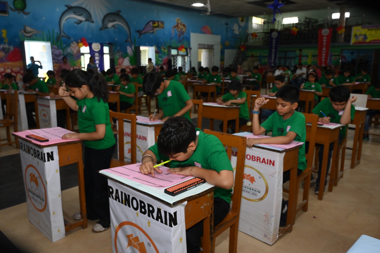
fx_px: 311
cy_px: 126
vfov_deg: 44.2
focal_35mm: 30
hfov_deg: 62.8
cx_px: 190
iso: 1600
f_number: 5.6
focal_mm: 29.5
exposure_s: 1/160
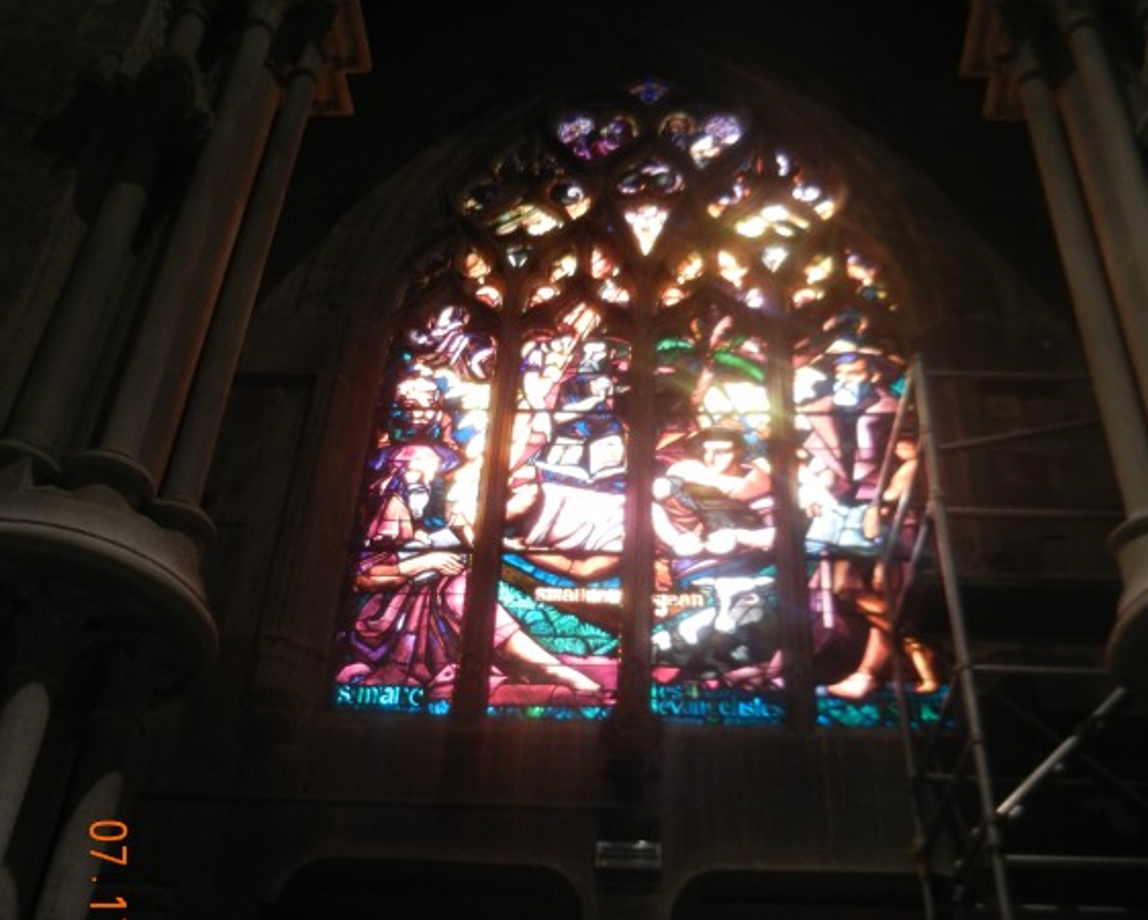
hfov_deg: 45.8
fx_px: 1360
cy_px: 517
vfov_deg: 37.3
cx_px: 574
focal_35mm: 40
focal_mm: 5.4
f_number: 3.5
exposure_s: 1/26.8
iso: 400
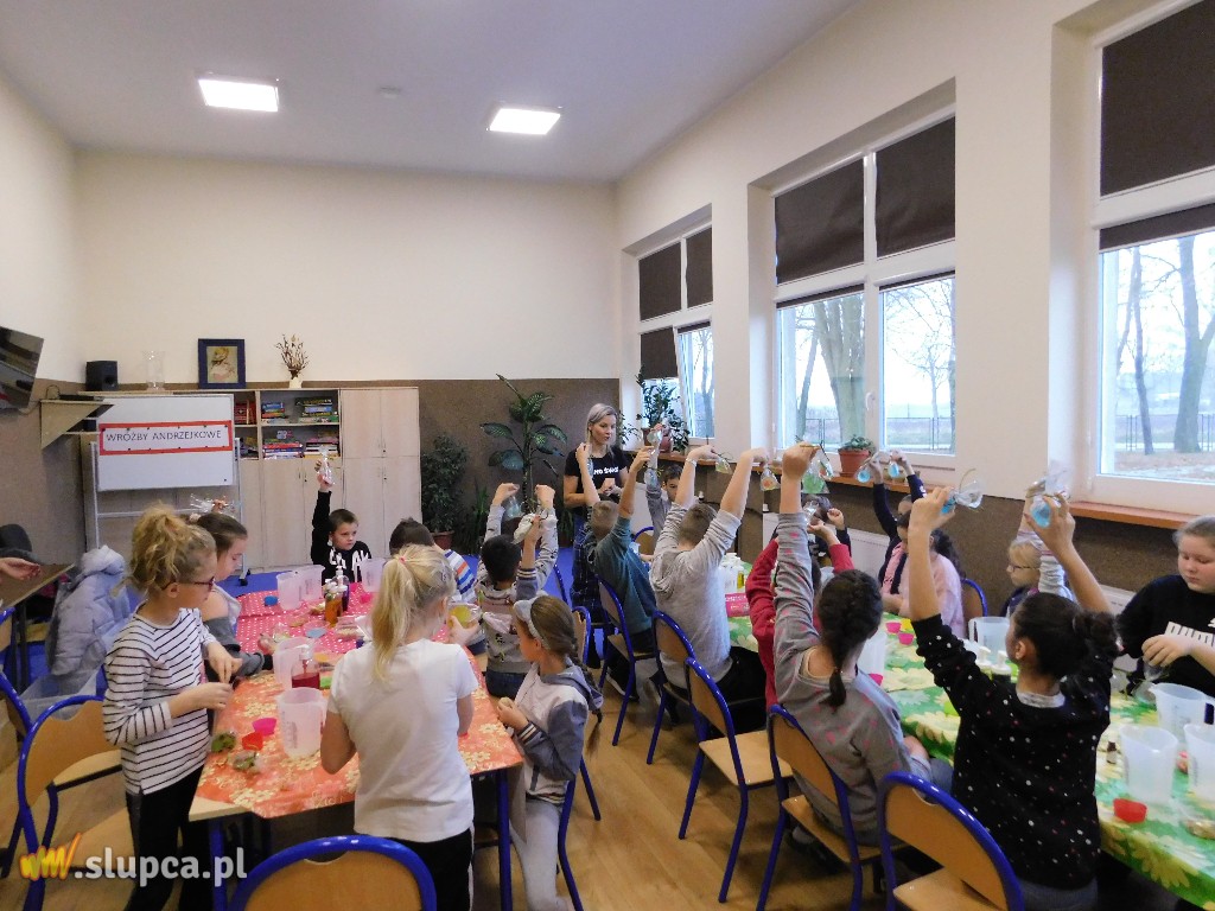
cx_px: 608
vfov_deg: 58.9
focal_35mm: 23
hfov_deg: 73.9
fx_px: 807
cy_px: 456
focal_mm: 4
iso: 640
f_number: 3
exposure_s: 1/60
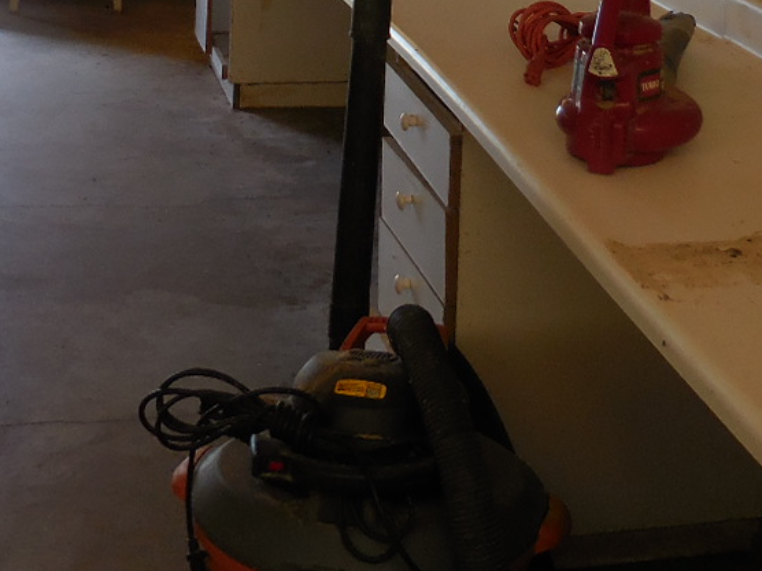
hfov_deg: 27.0
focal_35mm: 72
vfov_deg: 18.8
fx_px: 1585
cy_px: -201
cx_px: 440
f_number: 3.3
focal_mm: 4.5
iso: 125
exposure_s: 1/30
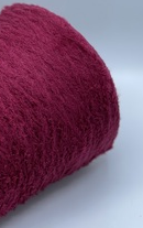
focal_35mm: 157
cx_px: 6
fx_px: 976
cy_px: 102
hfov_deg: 8.3
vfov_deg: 13.3
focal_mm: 7.5
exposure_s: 1/128
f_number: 2.2
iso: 20
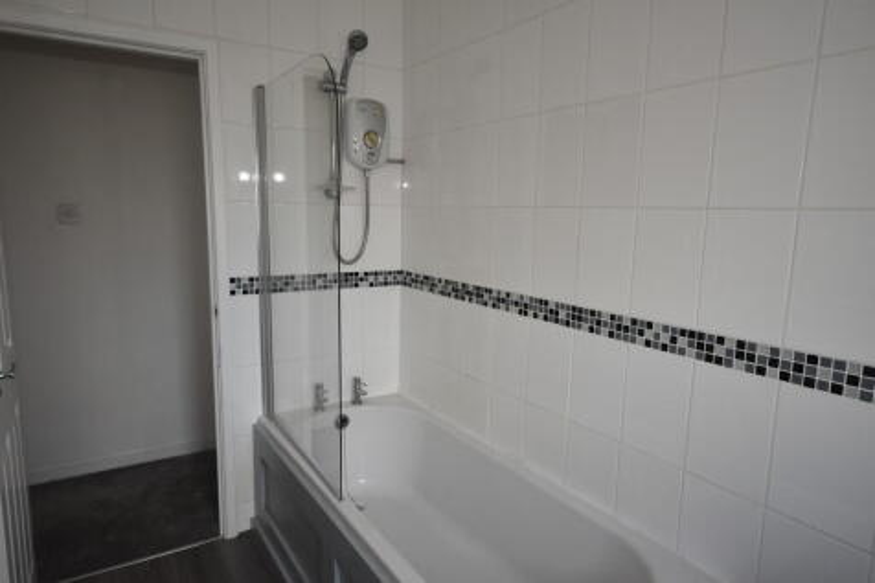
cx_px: 438
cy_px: 292
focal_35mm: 22
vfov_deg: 56.1
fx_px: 547
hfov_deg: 77.3
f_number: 5
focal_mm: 15
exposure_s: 1/125
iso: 900
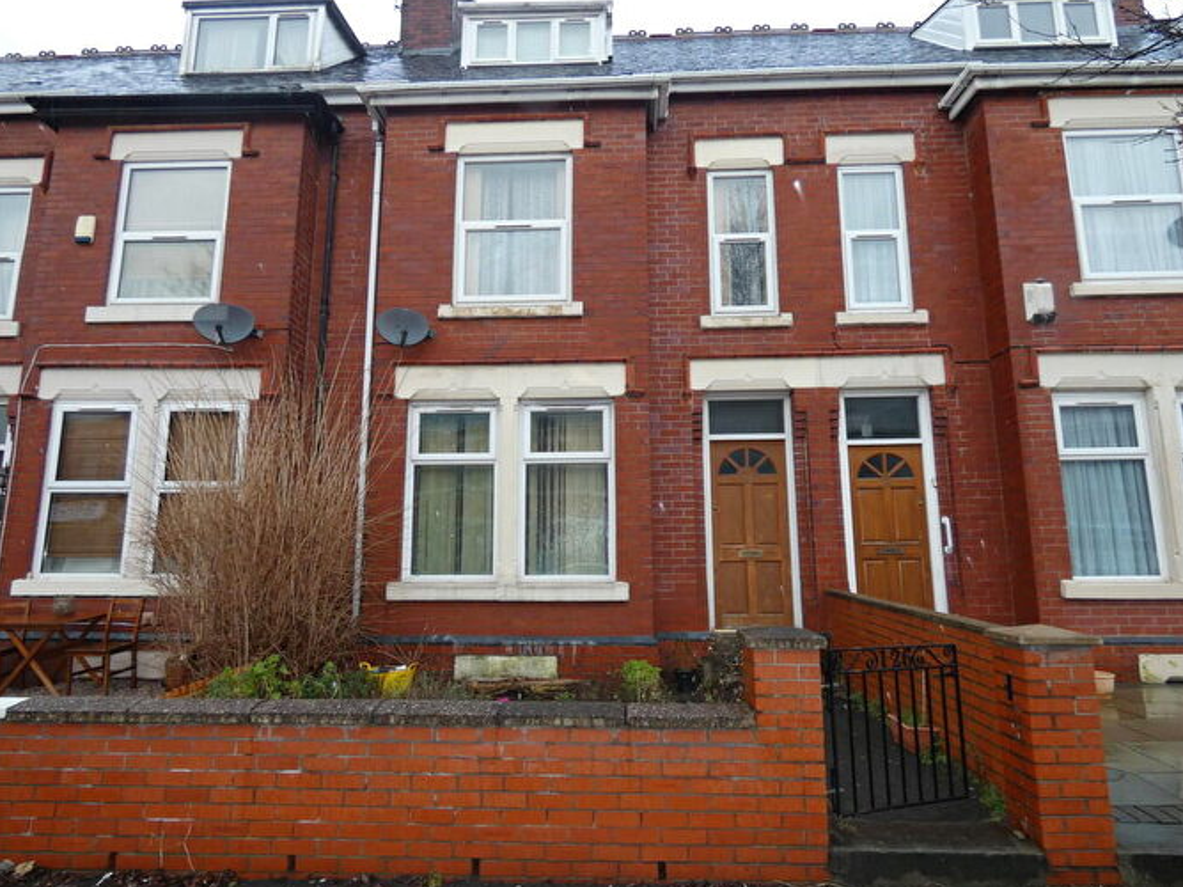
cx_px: 589
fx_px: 718
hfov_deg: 79.0
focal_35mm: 21
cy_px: 441
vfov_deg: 63.4
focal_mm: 3.6
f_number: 2.8
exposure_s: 1/60
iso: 80
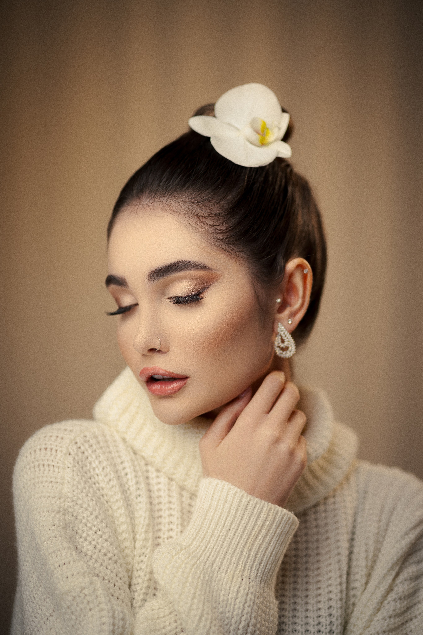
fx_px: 1498
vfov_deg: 23.9
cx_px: 212
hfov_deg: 16.1
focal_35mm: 85
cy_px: 318
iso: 250
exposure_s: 1/400
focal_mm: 85
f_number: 2
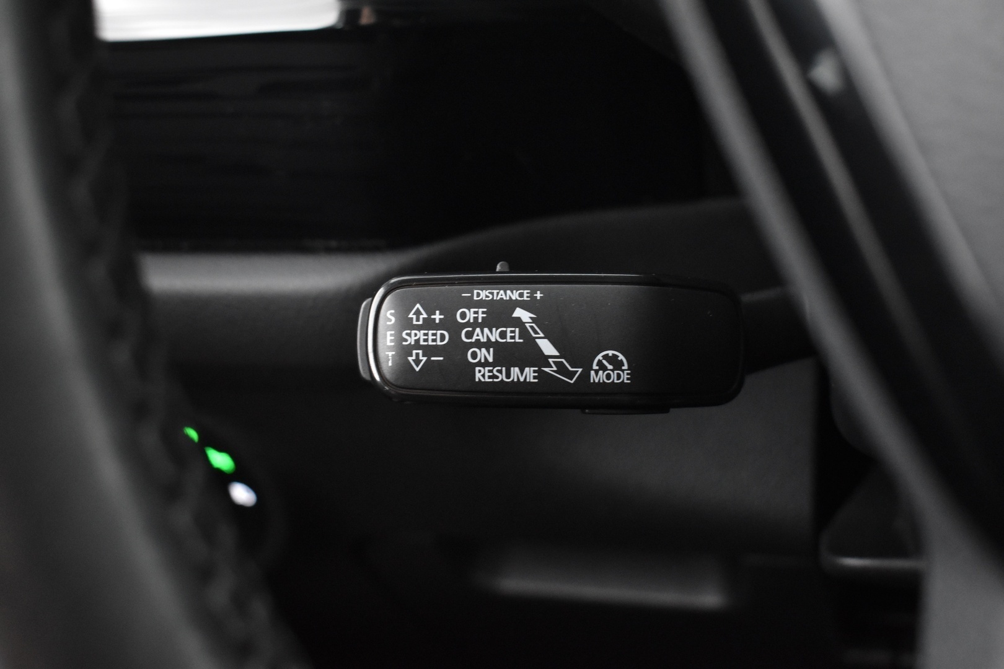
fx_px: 1339
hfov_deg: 41.1
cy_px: 334
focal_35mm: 48
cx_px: 502
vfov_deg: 28.1
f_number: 4.5
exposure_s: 1/10
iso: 3200
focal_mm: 32
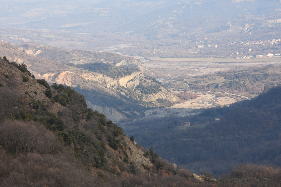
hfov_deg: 13.0
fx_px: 1229
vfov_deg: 8.7
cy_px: 94
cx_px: 140
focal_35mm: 158
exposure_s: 1/15
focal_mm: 105
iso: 100
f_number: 22
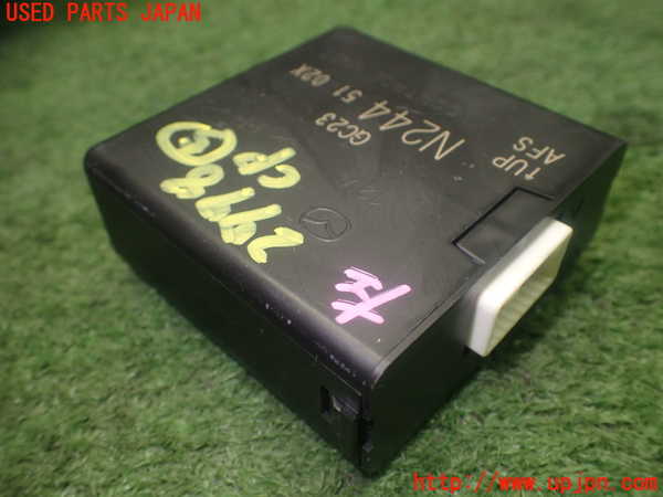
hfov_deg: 56.8
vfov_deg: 44.2
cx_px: 332
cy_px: 248
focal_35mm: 32
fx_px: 613
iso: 200
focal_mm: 5.79
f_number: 2.4
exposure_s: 1/50
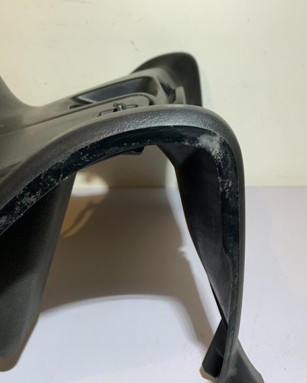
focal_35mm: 34
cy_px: 192
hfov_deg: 43.2
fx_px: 386
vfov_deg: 52.8
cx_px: 131
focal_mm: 4.25
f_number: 1.8
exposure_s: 1/50
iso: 50
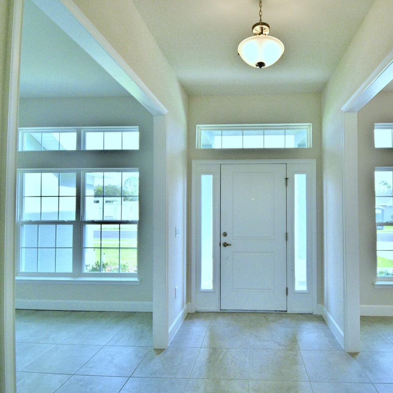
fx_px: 257
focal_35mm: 20
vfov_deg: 74.8
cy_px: 202
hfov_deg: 73.7
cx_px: 244
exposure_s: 1/320
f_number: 4.5
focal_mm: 10
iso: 200
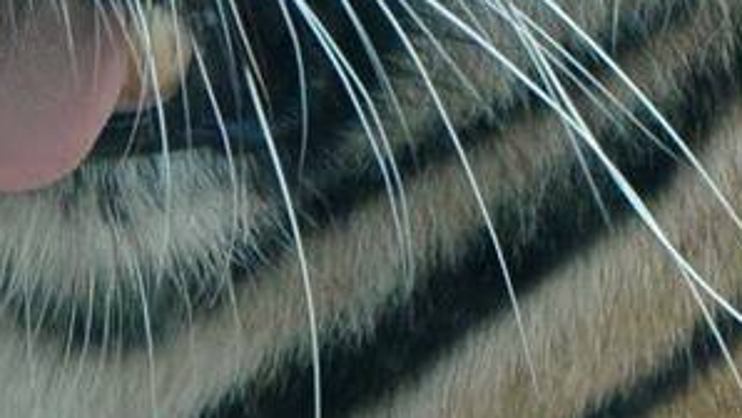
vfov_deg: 2.3
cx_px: 256
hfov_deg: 4.1
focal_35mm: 522
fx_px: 10276
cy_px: -458
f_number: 6.3
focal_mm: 62
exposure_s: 1/160
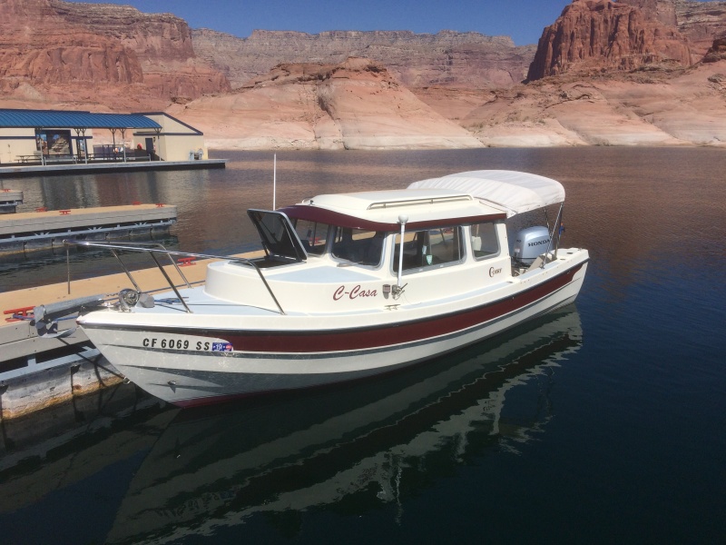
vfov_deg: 48.2
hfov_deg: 61.7
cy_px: 272
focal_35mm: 29
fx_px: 608
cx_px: 363
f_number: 2.2
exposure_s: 1/4566
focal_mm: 4.15
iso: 32
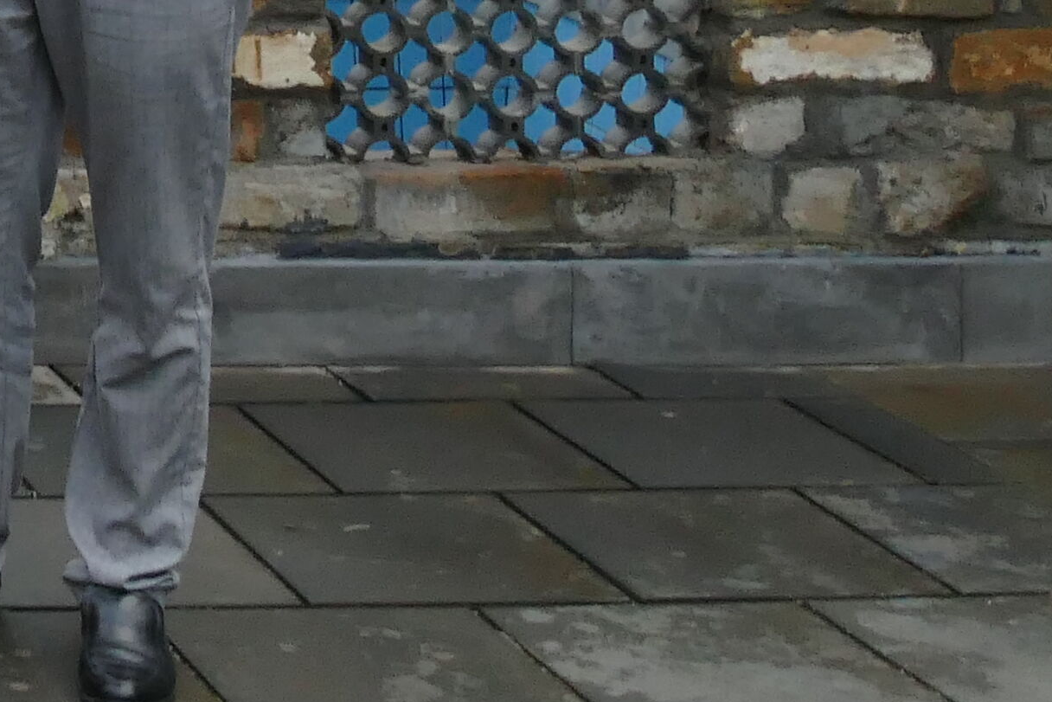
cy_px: -755
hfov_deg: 15.5
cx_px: -728
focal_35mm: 117
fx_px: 3419
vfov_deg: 10.6
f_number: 7.1
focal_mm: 9.46
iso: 400
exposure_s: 1/60
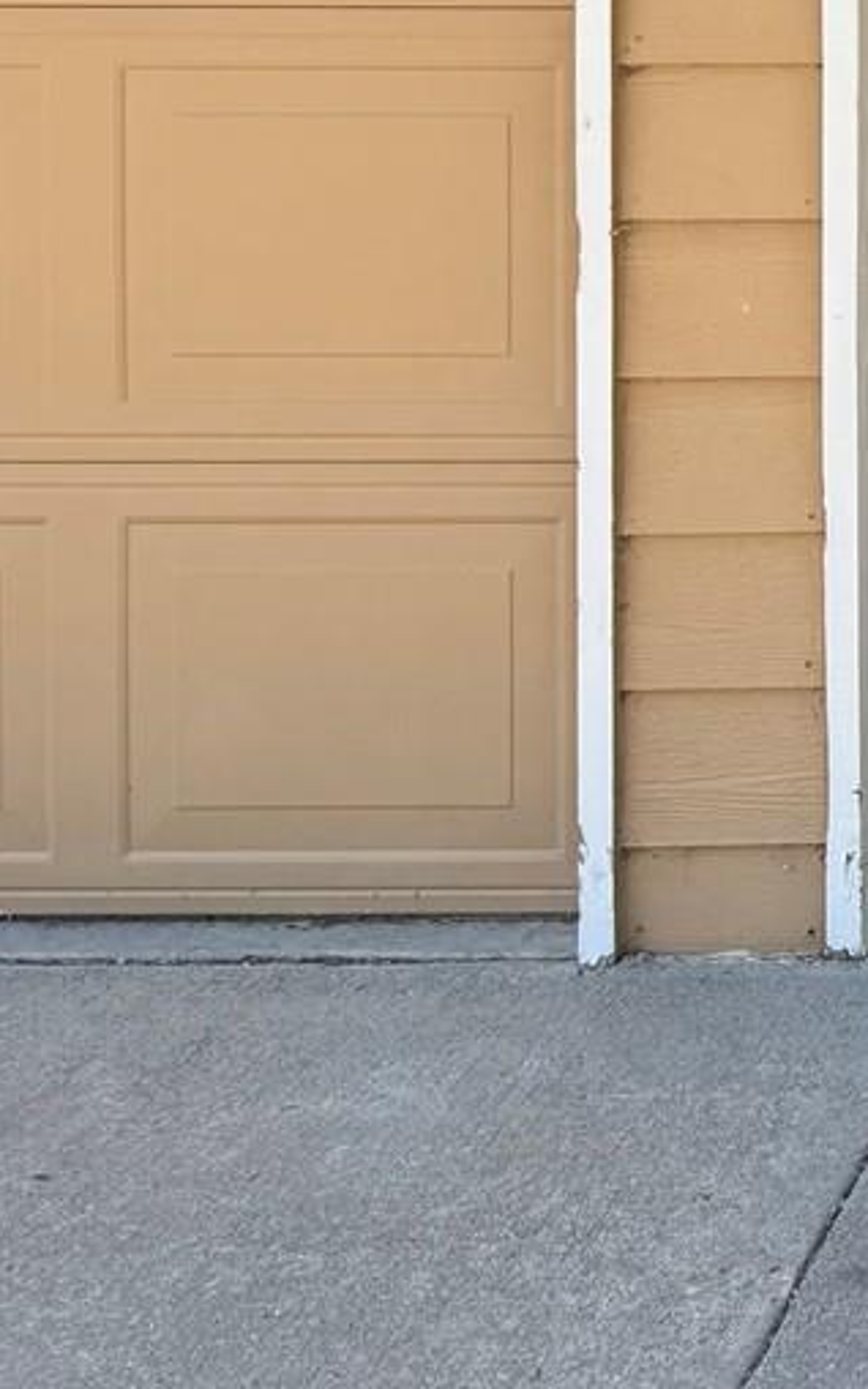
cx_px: 1897
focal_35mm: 80
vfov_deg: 24.1
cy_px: -161
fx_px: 3029
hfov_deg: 13.3
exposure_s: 1/730
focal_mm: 6.76
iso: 80
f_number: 1.78
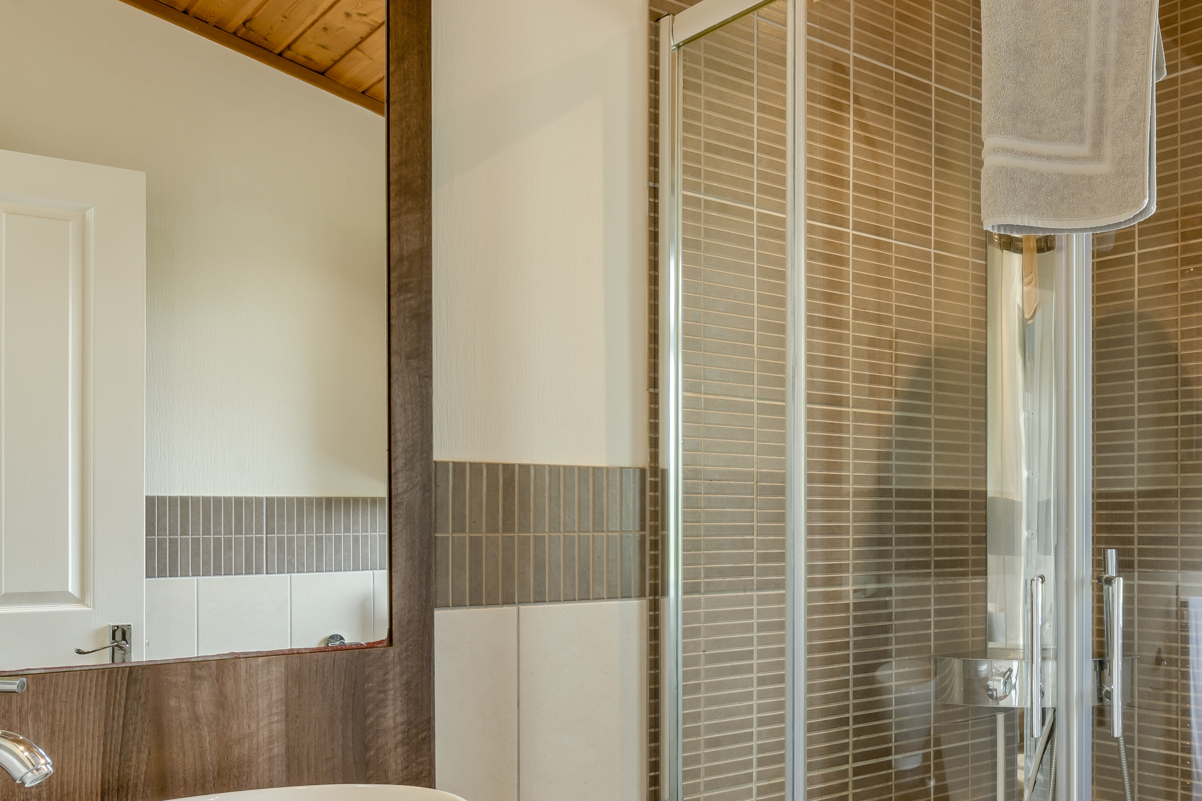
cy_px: 518
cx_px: 1010
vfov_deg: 38.5
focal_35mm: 34
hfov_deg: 51.2
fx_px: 1136
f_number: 11
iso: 100
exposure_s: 1/4
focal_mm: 16.5
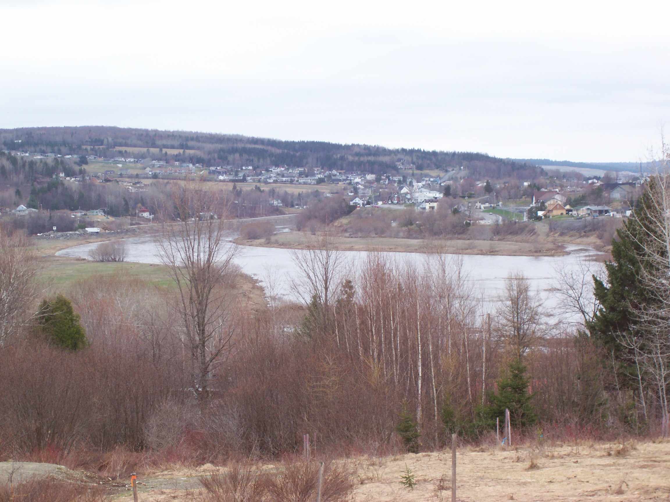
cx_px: 335
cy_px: 251
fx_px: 1974
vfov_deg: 14.5
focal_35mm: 102
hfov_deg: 19.3
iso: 80
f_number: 4.6
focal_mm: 16.8
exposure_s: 1/202
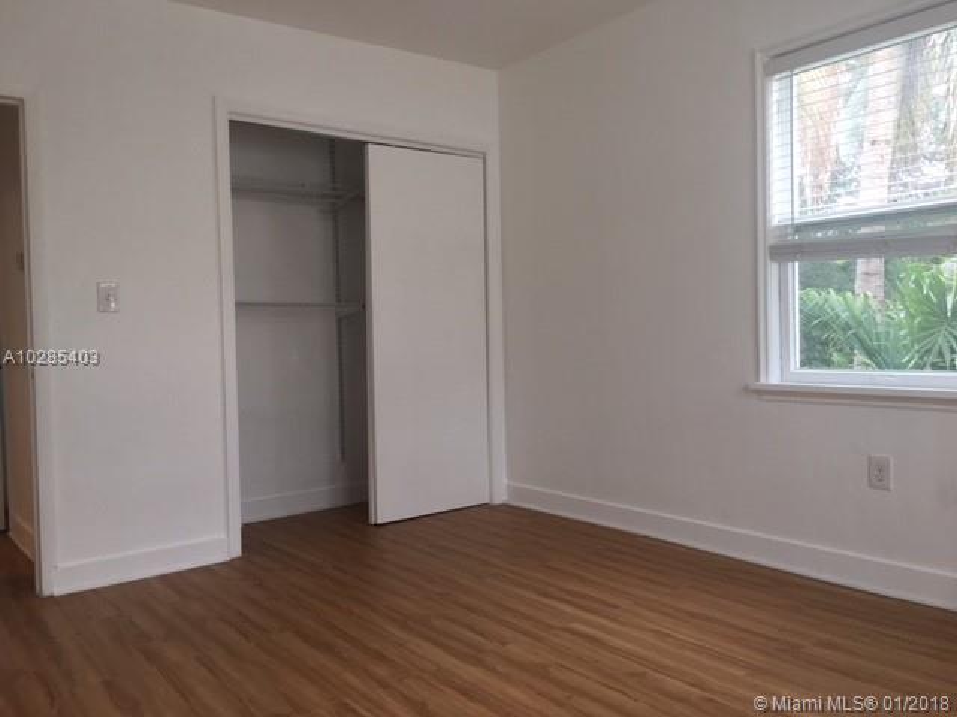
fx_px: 802
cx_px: 478
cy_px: 358
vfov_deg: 48.2
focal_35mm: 29
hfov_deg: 61.7
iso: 32
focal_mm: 4.15
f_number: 2.2
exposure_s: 1/60
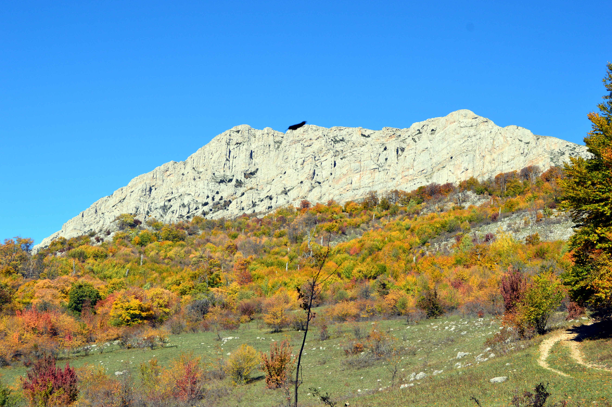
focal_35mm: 52
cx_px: 306
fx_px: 892
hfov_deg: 37.9
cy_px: 204
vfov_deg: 25.7
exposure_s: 1/500
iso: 360
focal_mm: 35
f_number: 11
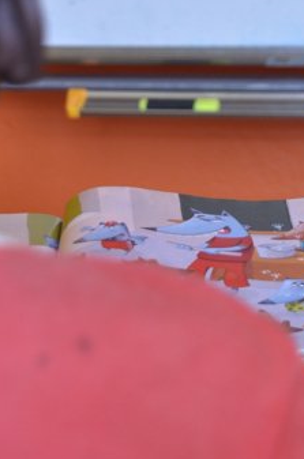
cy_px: 139
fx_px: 1668
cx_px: 176
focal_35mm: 131
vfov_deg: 15.6
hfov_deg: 10.4
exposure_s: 1/20
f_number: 5
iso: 800
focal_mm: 46
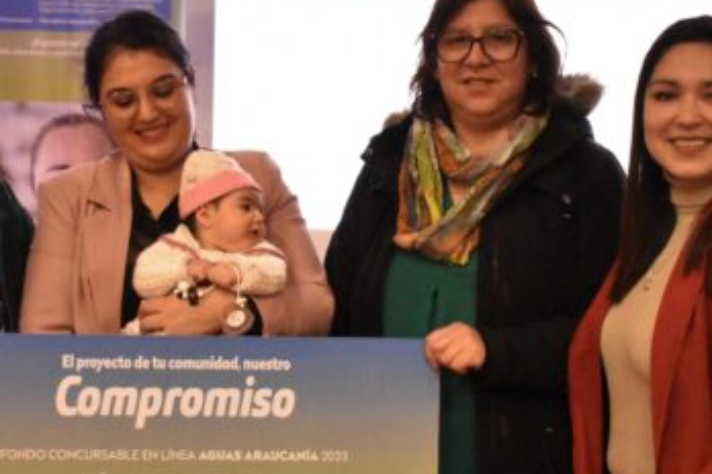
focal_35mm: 91
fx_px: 1799
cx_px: 287
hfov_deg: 22.4
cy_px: 274
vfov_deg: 15.0
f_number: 4.5
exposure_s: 1/80
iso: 12800
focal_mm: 31
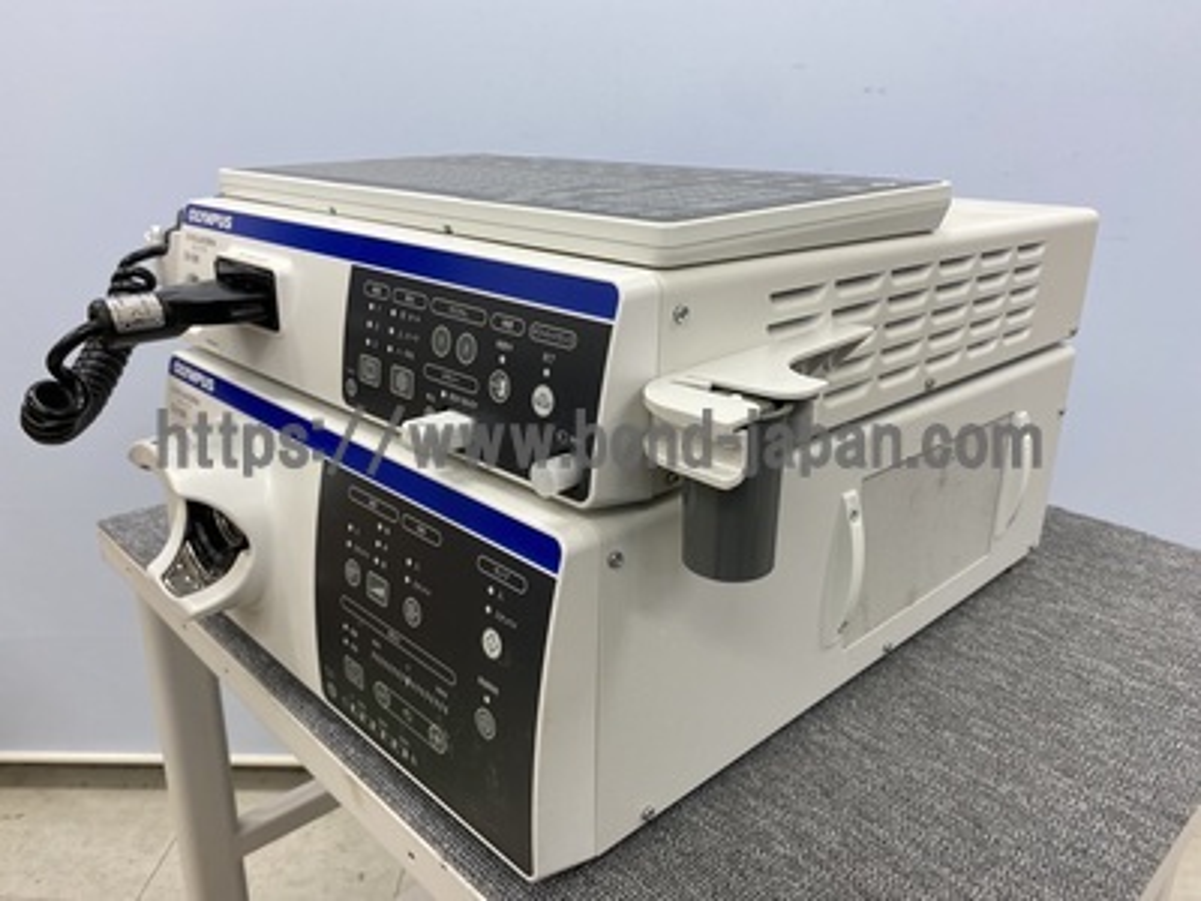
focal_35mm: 26
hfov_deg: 67.3
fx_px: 902
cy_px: 450
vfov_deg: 53.1
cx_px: 600
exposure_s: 1/120
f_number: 1.8
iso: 64
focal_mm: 4.25
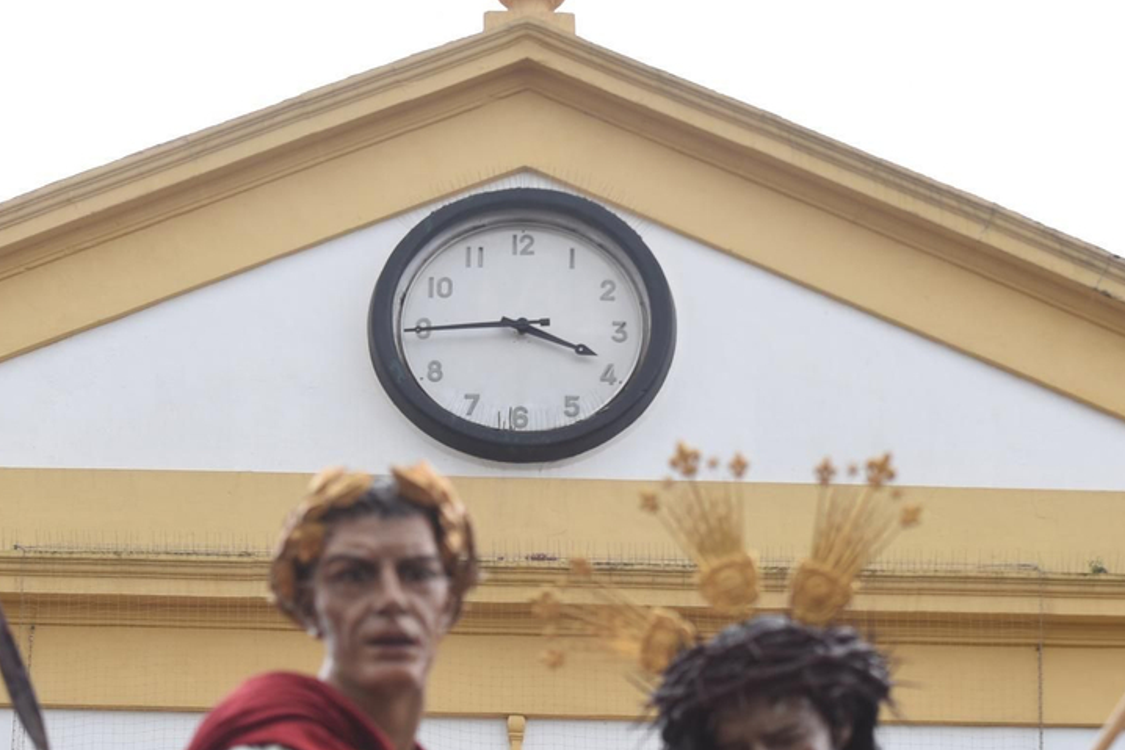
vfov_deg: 8.8
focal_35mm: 156
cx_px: 517
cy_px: 623
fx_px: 4876
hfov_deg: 13.2
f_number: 5
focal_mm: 70
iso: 100
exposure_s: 1/200
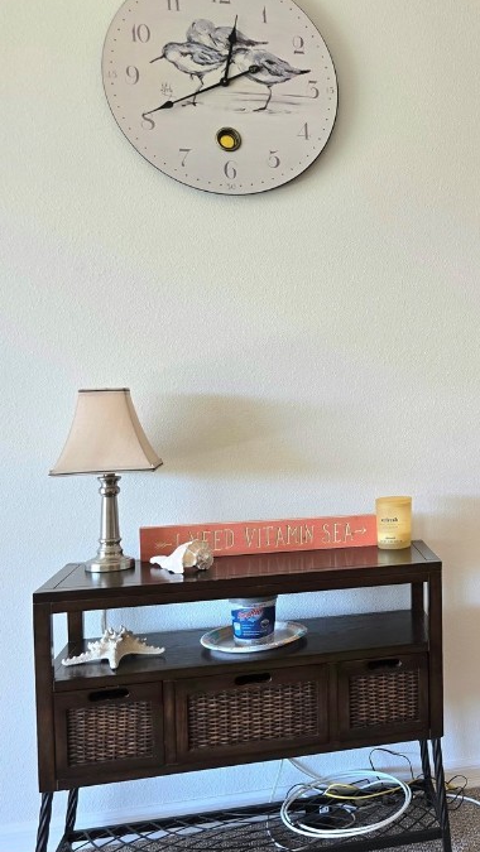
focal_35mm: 38
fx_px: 859
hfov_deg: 28.1
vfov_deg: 52.8
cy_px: 418
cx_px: 542
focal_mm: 6.3
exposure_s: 1/120
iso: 100
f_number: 1.7
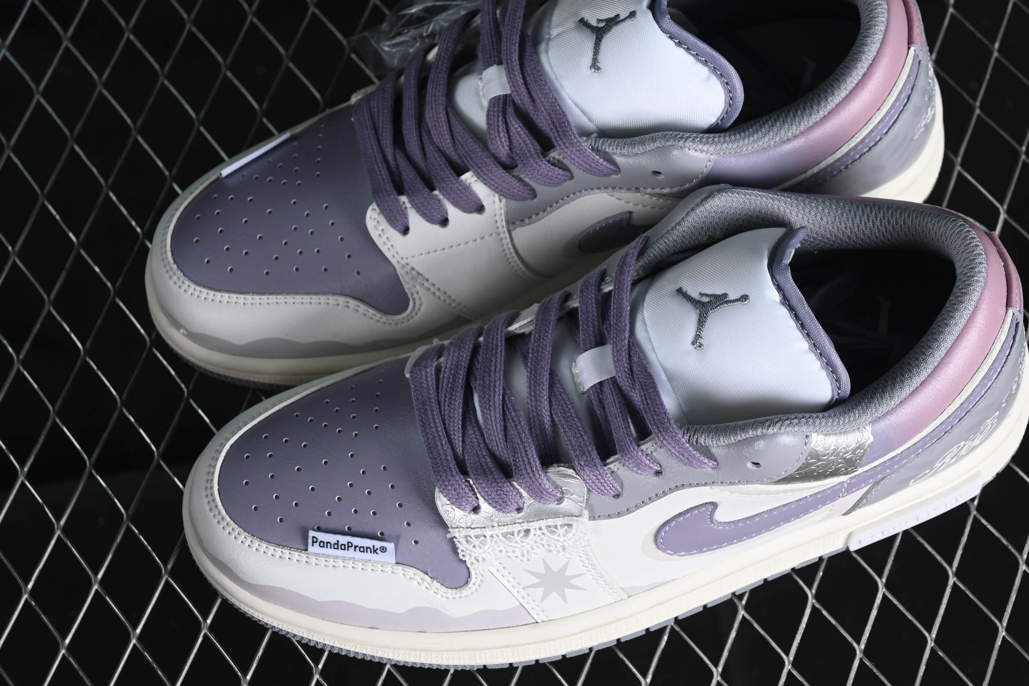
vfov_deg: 15.4
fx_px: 2544
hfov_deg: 22.8
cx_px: 597
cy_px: 289
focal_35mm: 89
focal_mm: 50
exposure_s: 1/60
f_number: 6.3
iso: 160
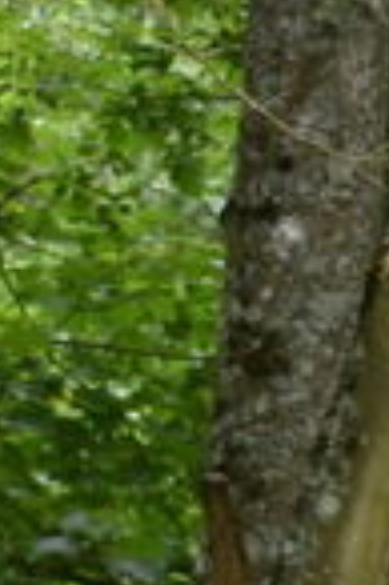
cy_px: 1318
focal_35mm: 765
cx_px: -786
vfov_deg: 2.7
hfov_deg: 1.8
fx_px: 12422
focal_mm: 55
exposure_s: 1/125
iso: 400
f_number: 5.6
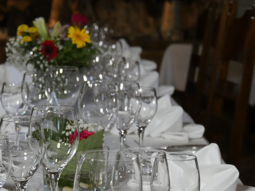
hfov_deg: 16.9
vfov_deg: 12.8
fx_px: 854
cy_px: 111
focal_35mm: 116
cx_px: 86
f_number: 4.7
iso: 3200
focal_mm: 40
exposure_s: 1/100
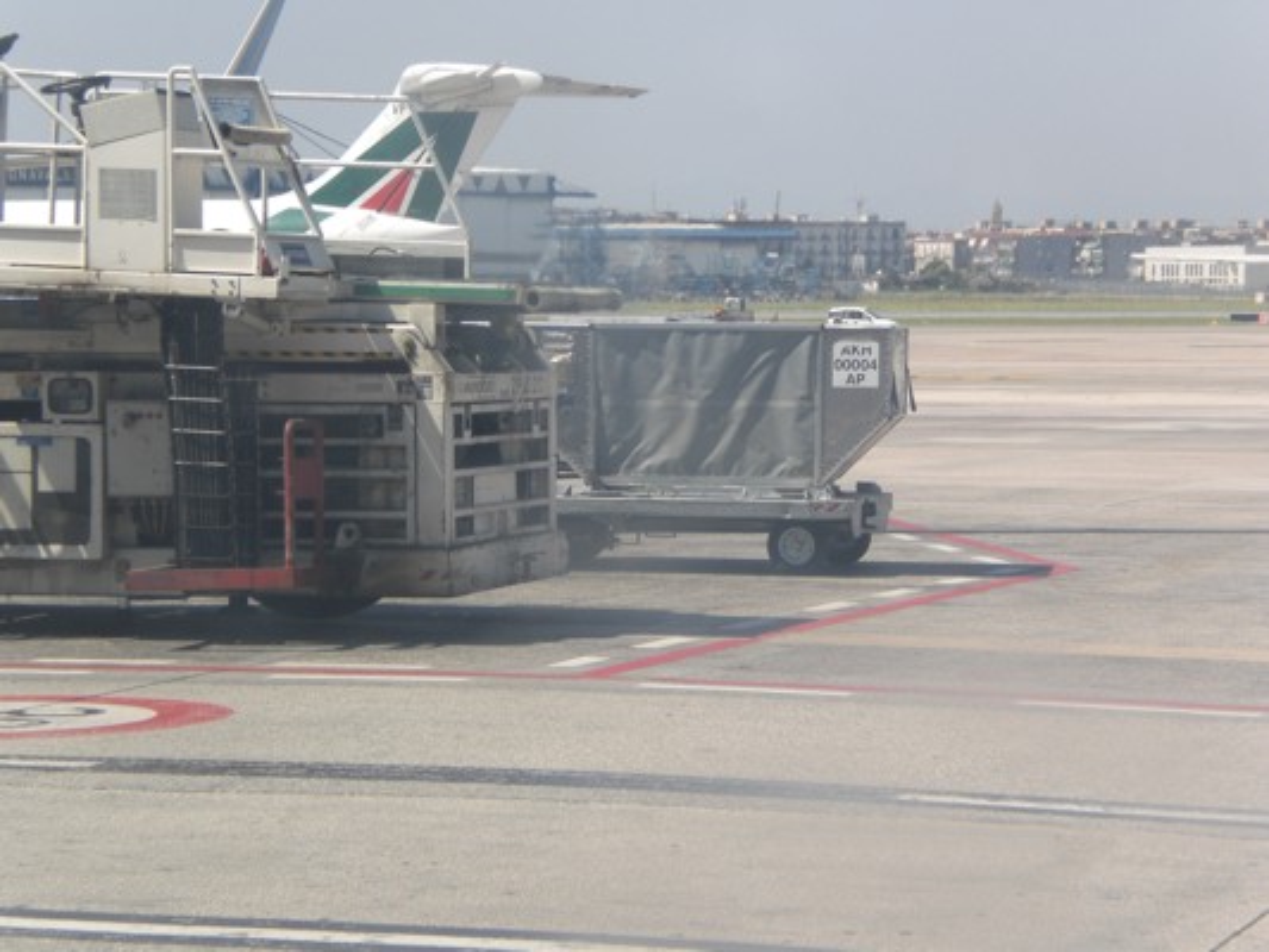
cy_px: 476
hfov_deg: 17.3
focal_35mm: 114
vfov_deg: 13.0
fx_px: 4180
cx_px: 634
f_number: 5.9
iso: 50
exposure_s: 1/160
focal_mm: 18.9
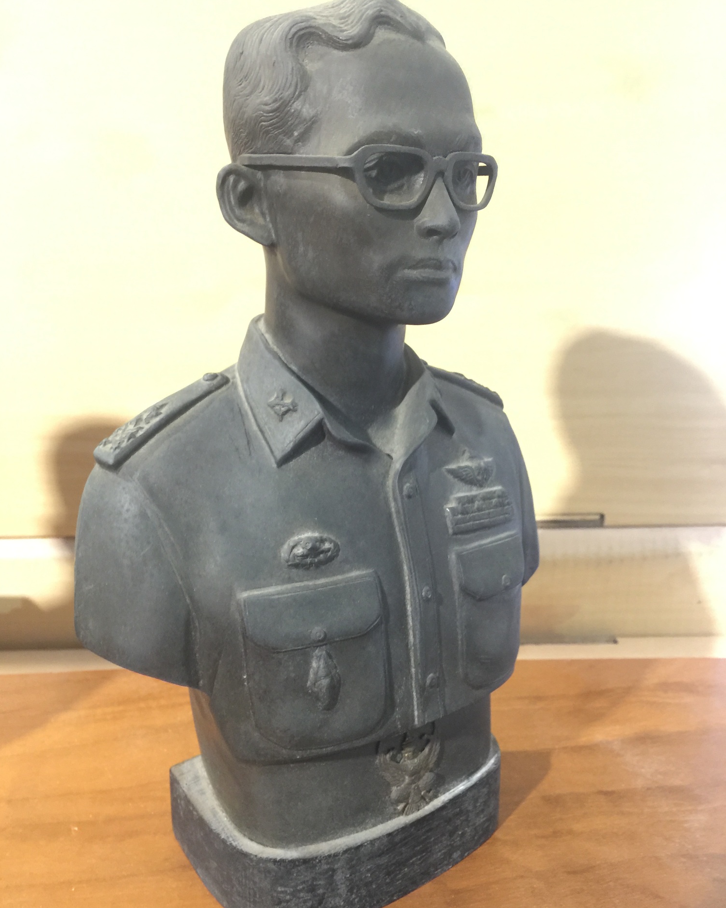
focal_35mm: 31
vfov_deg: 57.2
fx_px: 833
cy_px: 448
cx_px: 356
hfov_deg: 47.1
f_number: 2.2
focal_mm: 4.15
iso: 100
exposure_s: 1/10
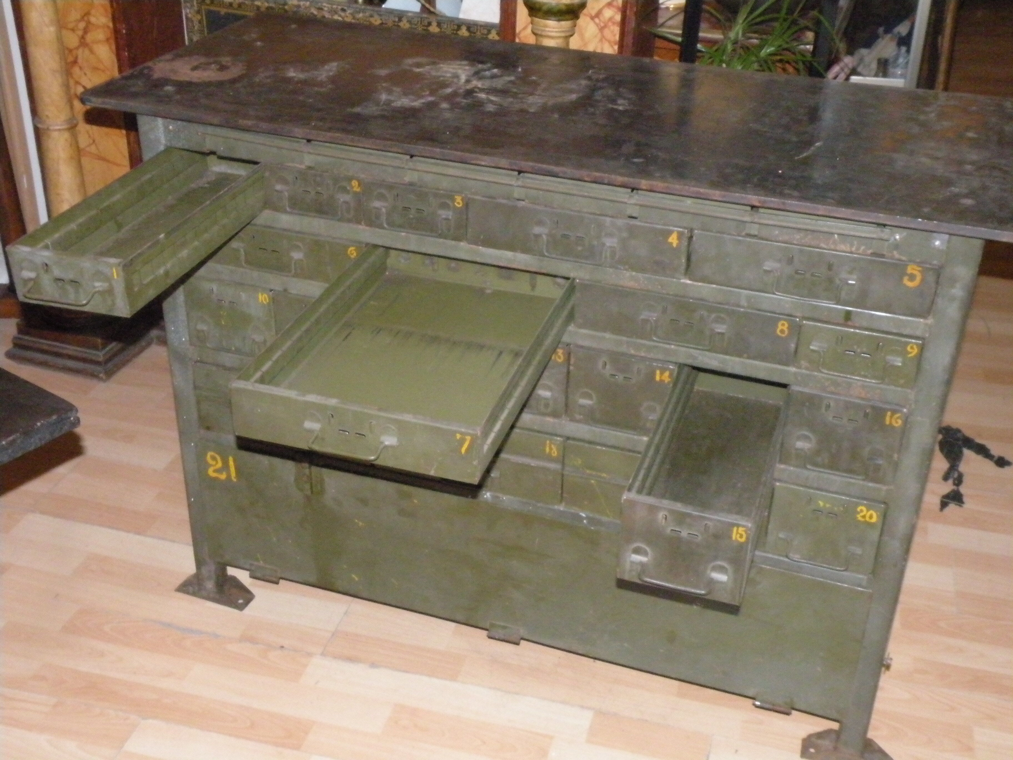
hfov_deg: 44.8
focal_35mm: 42
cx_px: 506
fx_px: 1229
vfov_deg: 34.3
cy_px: 380
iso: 800
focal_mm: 7.4
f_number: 8
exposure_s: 1/60
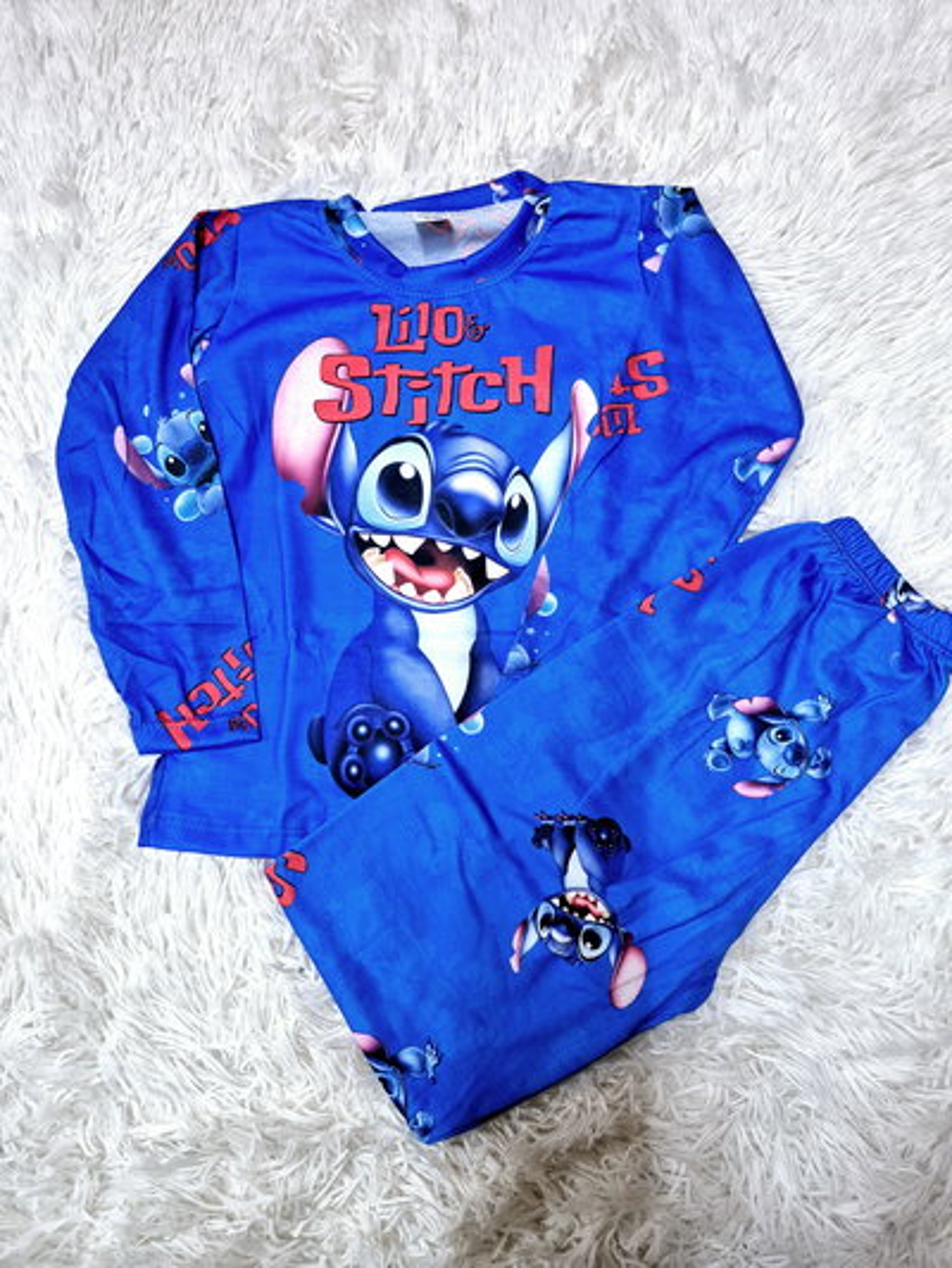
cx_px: 476
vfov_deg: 73.9
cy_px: 634
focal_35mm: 23
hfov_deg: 58.9
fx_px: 843
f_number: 1.8
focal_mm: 5.4
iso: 640
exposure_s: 1/100
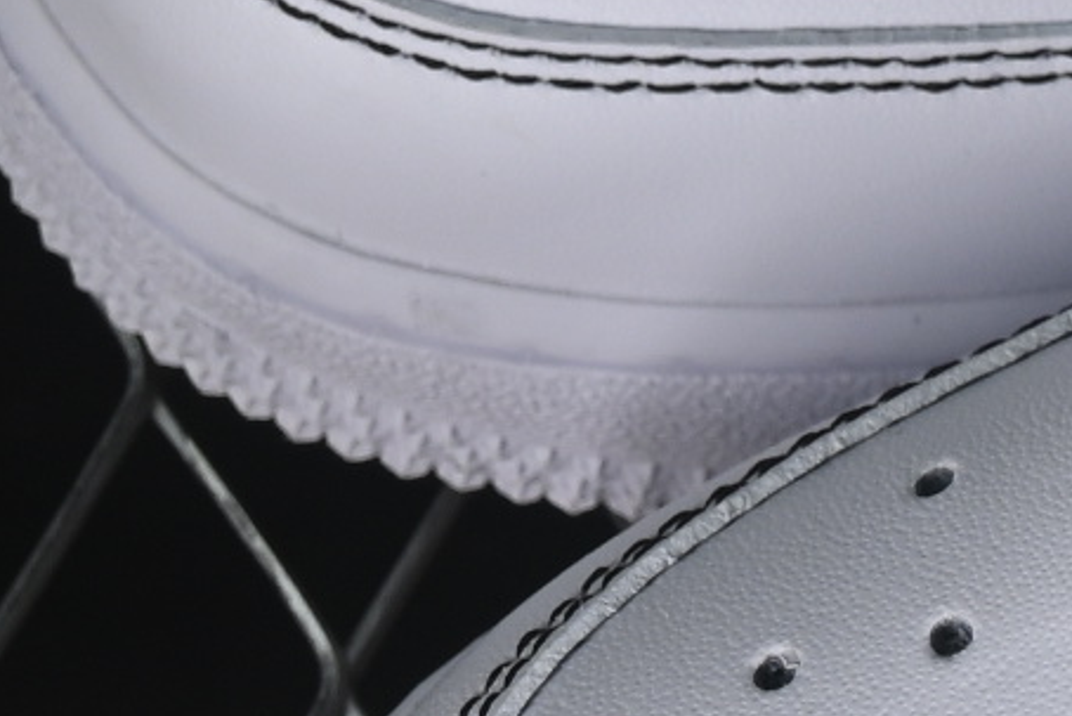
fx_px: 13701
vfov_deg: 3.0
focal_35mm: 460
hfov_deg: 4.4
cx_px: 2555
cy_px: -31
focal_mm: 50
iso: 160
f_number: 8
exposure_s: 1/60
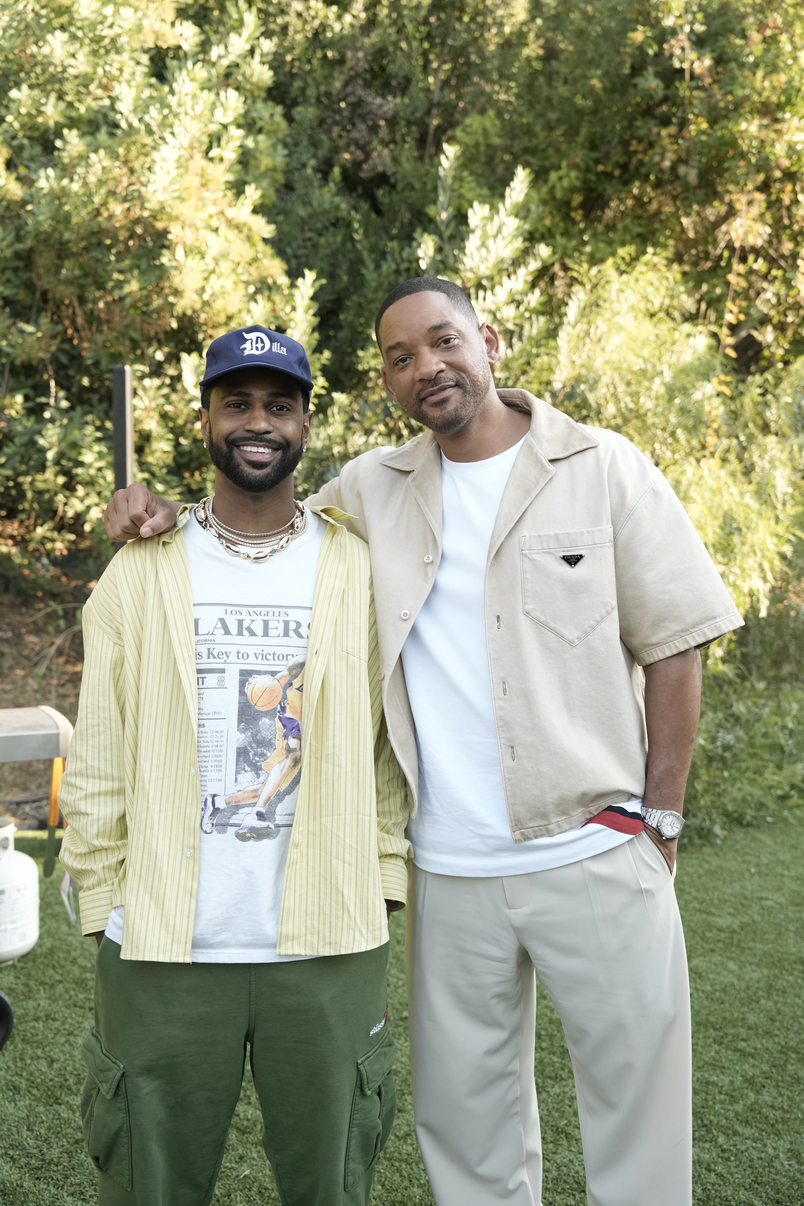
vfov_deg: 48.5
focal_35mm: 40
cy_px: 603
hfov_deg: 33.4
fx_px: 1340
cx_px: 402
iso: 800
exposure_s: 1/400
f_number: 4
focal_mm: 40
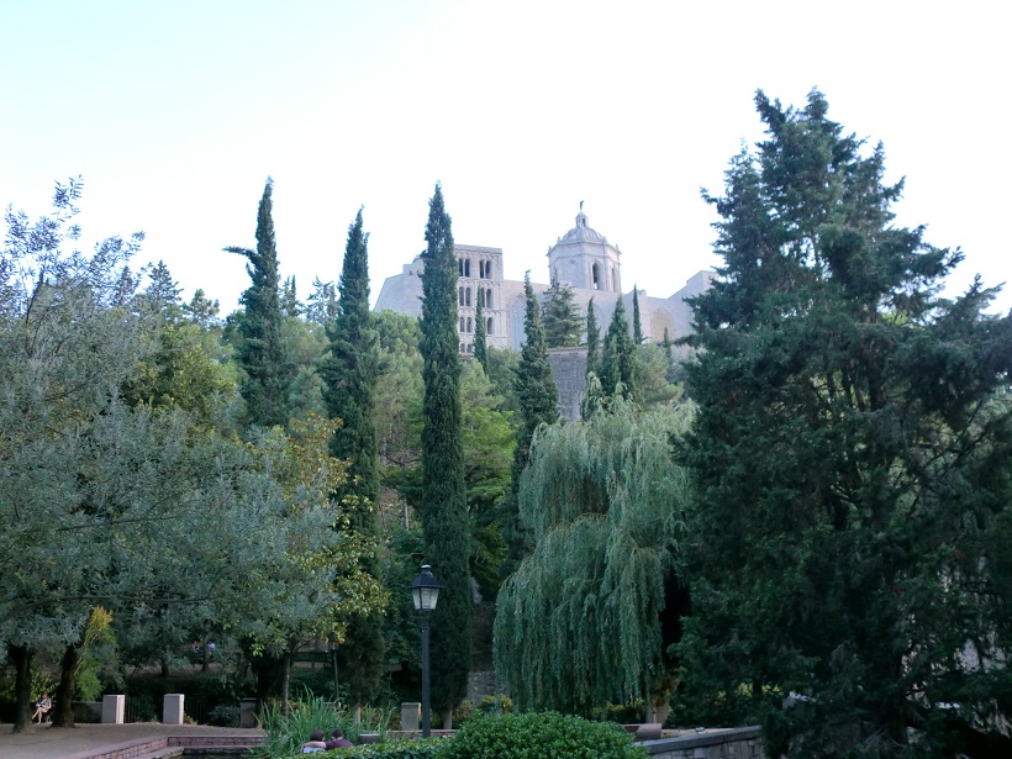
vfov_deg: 40.7
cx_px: 506
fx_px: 1023
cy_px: 380
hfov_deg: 52.6
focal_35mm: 35
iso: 64
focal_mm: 6.3
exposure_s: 1/125
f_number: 3.1
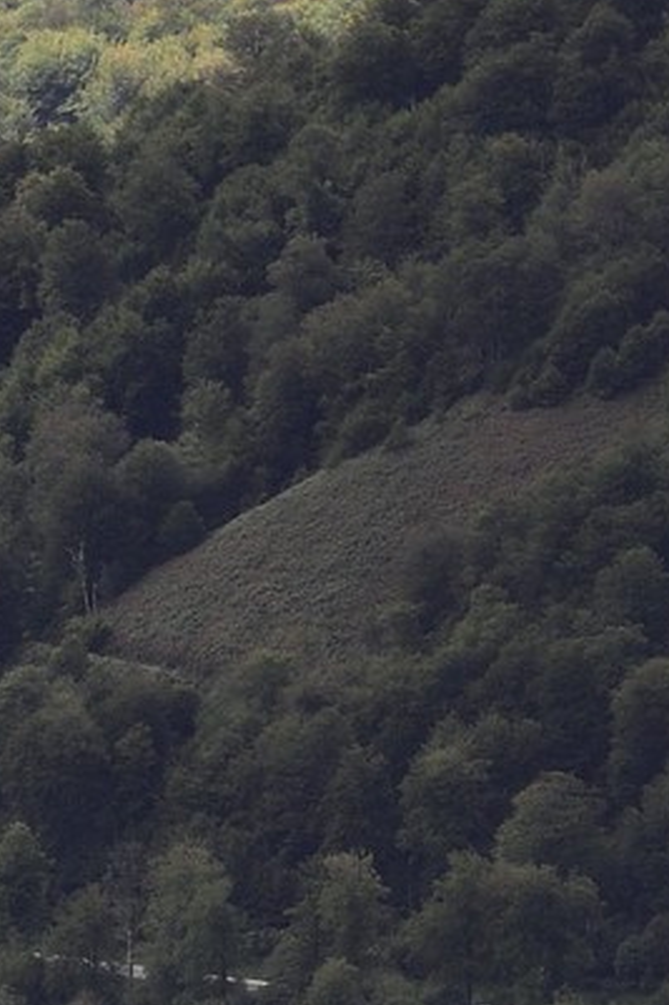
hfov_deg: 2.1
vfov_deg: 3.1
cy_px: 1891
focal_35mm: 660
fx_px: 18412
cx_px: -779
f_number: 9
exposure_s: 1/200
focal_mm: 110
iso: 200
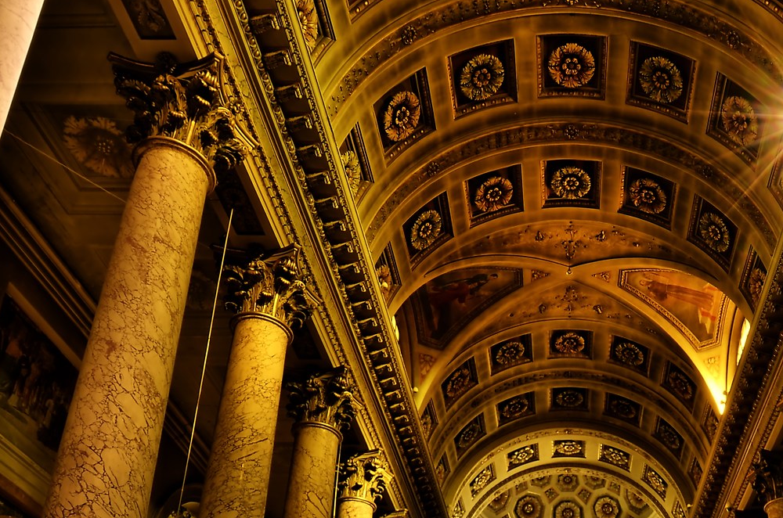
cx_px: 583
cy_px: 588
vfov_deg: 31.9
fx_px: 781
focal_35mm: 36
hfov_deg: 51.1
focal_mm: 10
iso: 100
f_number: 8
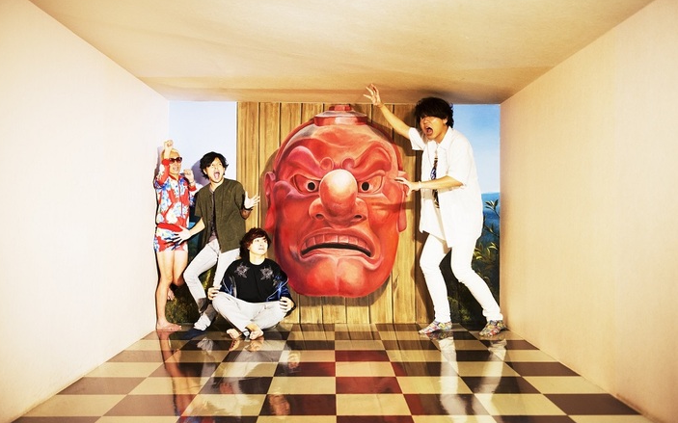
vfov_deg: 36.3
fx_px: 647
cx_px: 338
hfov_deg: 55.3
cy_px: 204
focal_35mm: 35
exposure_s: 1/40
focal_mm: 34
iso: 1250
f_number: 4
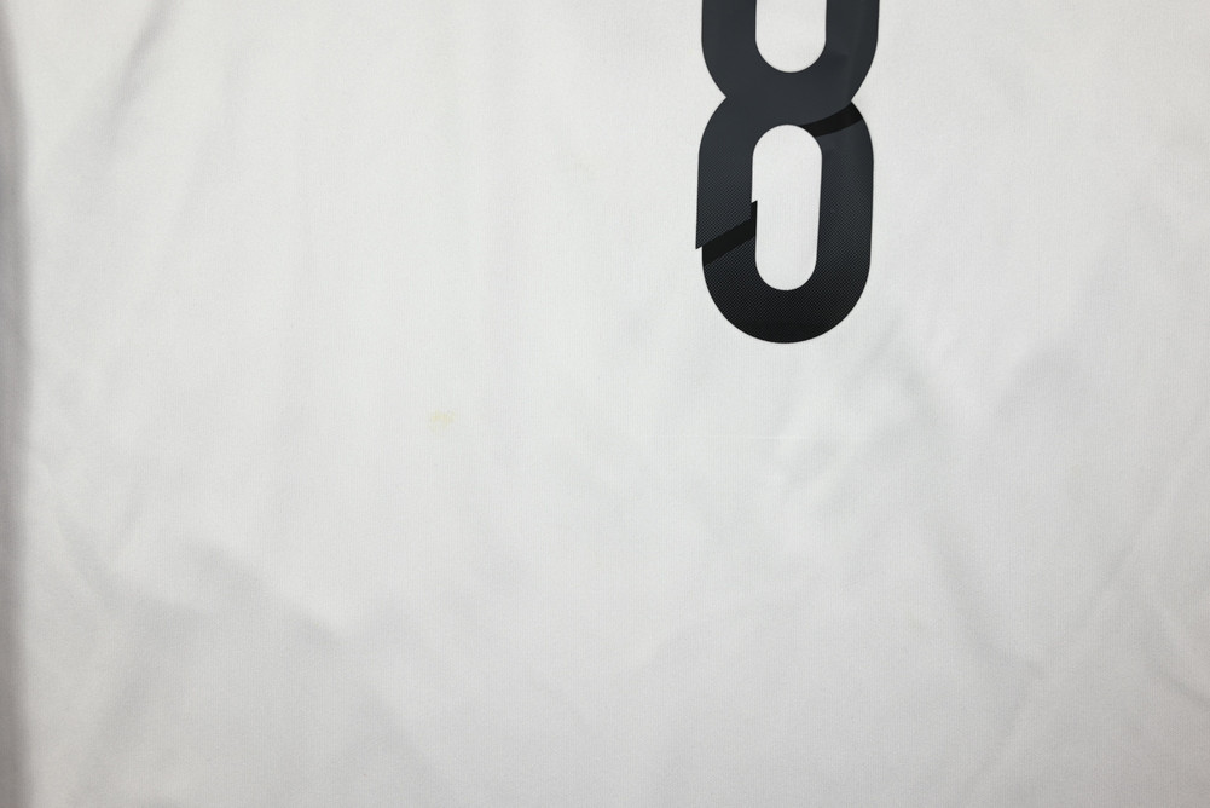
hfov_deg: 56.5
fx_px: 1126
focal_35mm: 34
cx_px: 605
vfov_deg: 39.4
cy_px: 404
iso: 200
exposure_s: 1/125
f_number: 5
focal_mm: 33.5
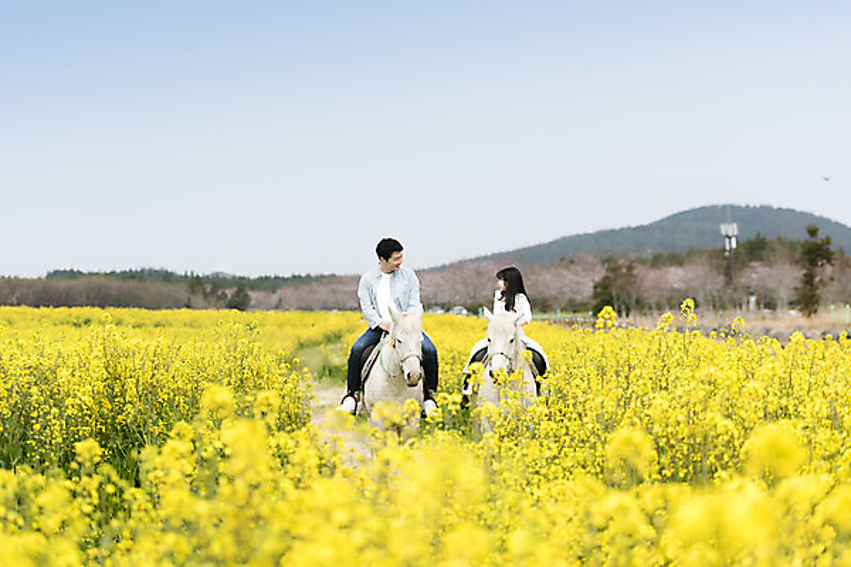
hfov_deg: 25.4
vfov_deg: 17.1
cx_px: 426
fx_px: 1891
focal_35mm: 80
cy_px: 284
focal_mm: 80
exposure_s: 1/1600
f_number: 2.8
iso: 250
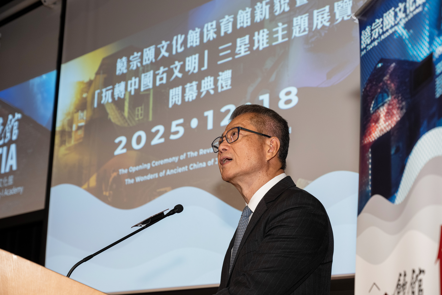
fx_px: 749
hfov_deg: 32.9
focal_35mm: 61
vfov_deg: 22.3
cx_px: 221
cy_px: 148
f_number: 5.6
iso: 1600
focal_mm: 61
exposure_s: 1/125
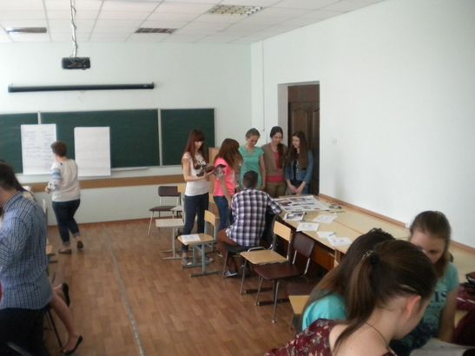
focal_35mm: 35
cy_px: 178
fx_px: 480
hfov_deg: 52.6
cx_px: 238
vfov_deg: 40.7
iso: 400
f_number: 3.1
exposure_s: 1/241
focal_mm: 6.3
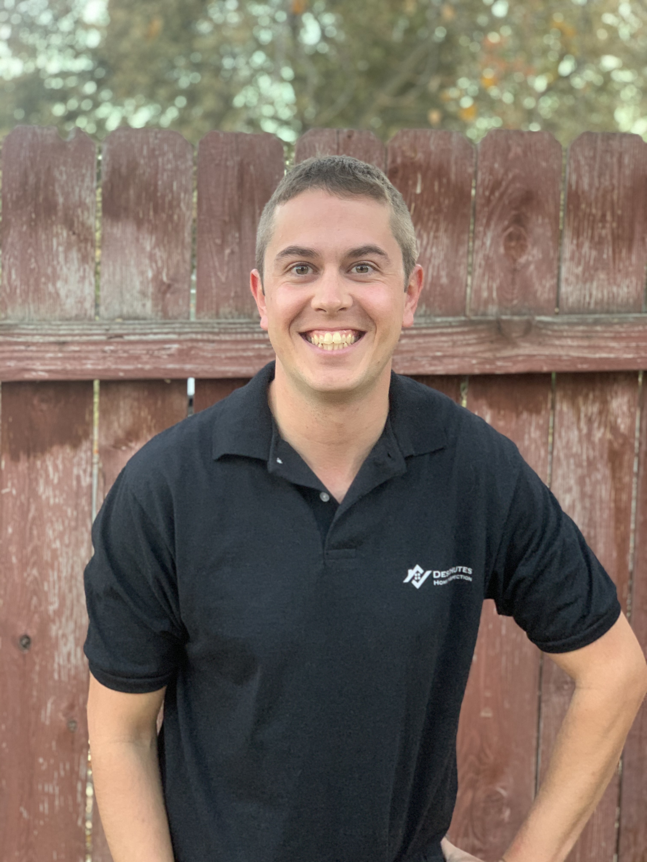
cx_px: 324
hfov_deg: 28.0
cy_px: 431
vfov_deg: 36.8
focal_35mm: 52
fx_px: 1296
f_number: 2.4
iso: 160
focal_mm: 6
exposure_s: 1/60
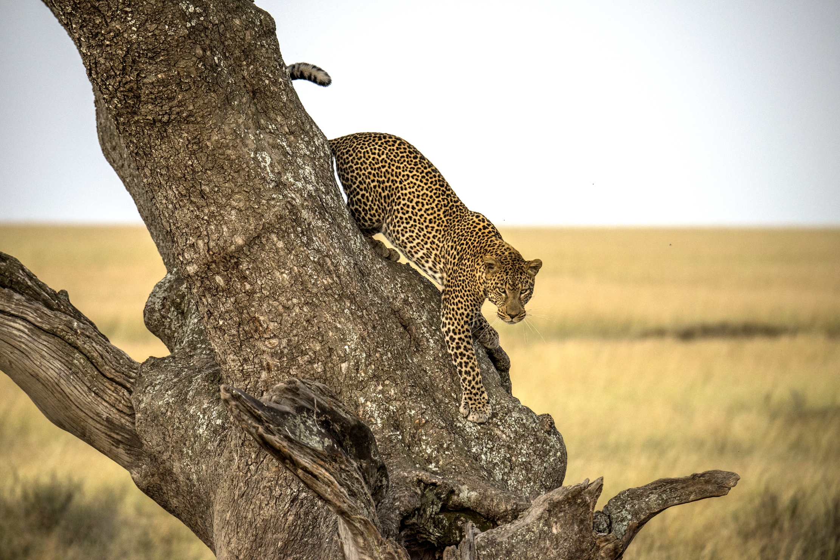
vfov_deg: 4.4
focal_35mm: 310
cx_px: 420
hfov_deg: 6.6
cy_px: 280
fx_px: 7234
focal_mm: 310
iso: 800
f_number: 5.6
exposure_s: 1/2000
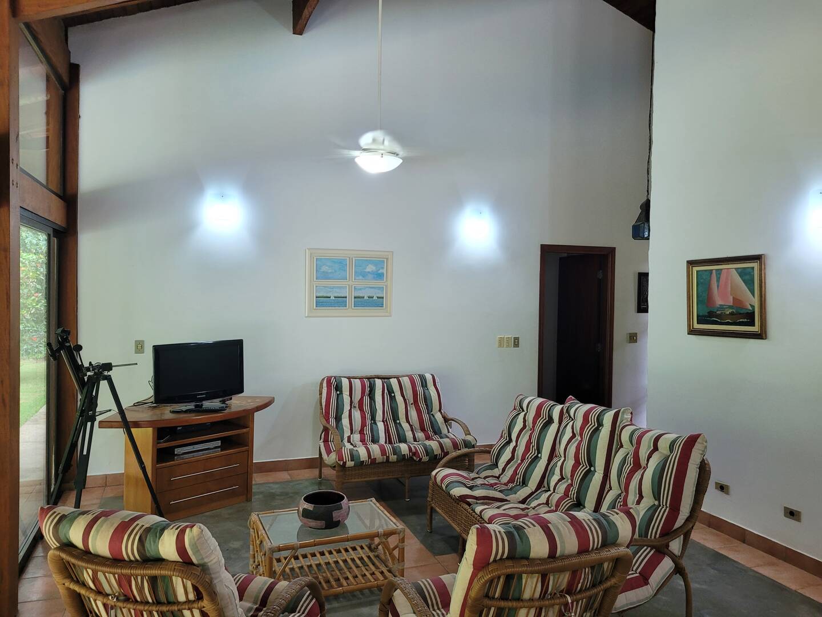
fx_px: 617
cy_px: 308
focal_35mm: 26
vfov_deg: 53.1
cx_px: 411
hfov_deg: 67.3
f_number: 1.8
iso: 200
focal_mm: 5.4
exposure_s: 1/40
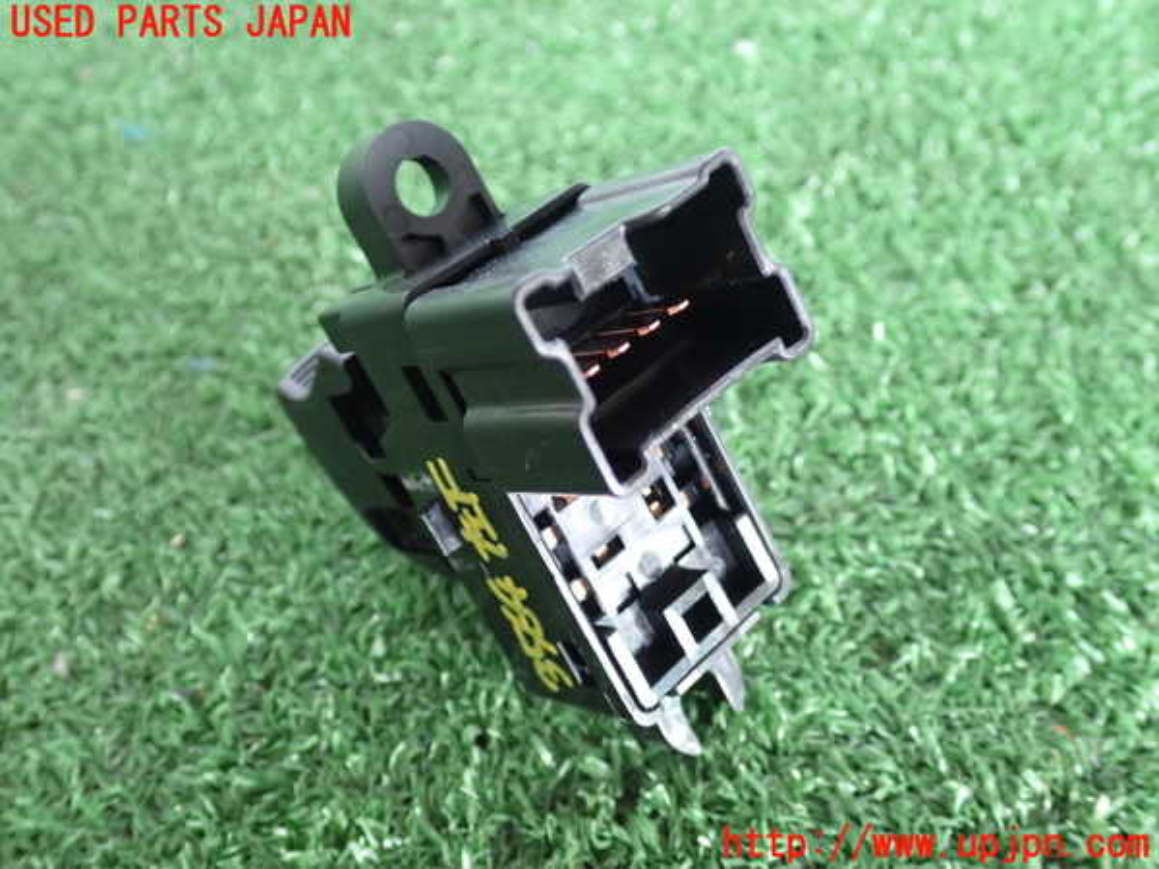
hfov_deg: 49.0
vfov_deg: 37.7
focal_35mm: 38
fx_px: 1272
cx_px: 580
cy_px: 434
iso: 800
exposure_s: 1/20
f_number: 2.7
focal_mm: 6.83
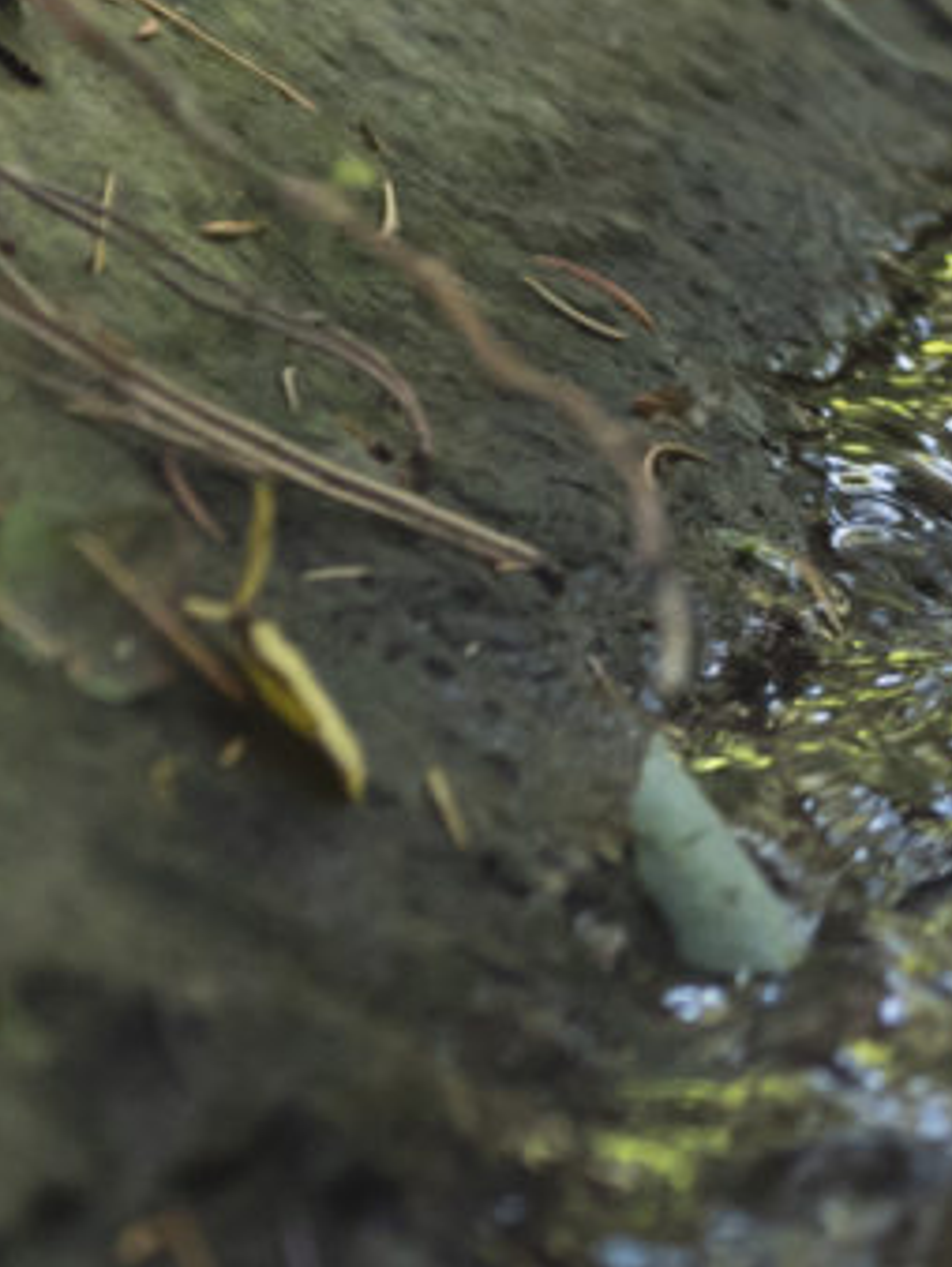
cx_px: 3158
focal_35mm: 364
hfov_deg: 3.9
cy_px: -2628
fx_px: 13331
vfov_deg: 5.1
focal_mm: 50
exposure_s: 1/160
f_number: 1.6
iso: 400
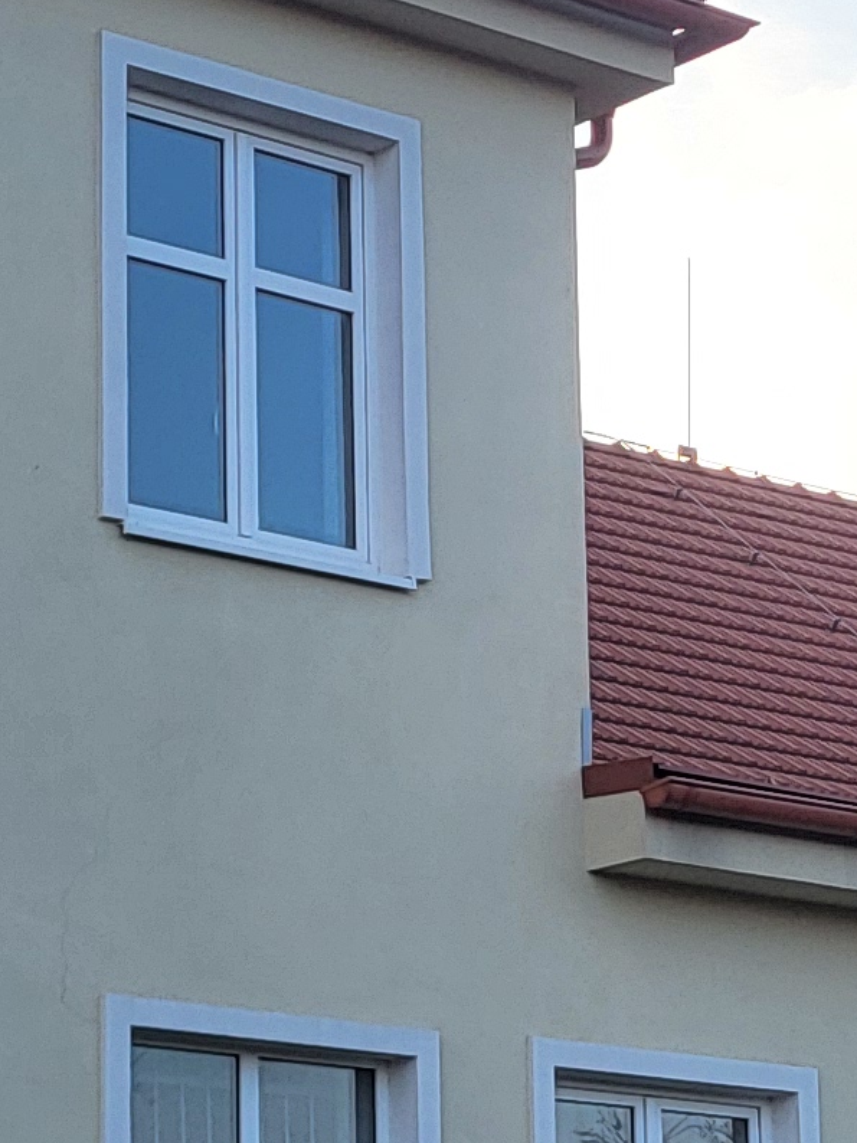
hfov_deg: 11.3
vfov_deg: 14.9
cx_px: 530
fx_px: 4327
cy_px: 990
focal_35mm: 131
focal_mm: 5.4
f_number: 1.8
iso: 40
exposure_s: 1/400
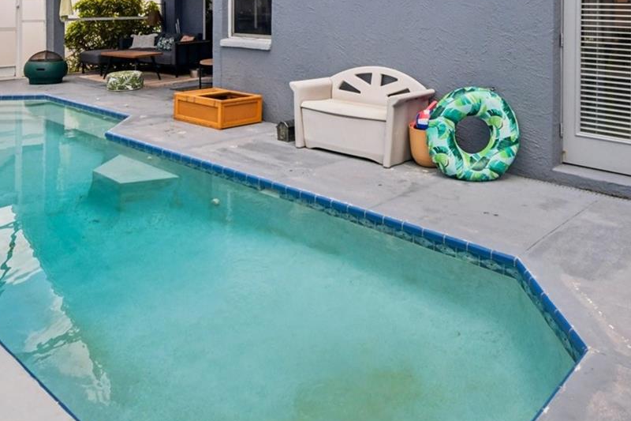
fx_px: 561
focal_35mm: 32
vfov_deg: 37.5
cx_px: 353
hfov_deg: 58.6
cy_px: 18
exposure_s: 1/800
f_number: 8
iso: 400
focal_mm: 16
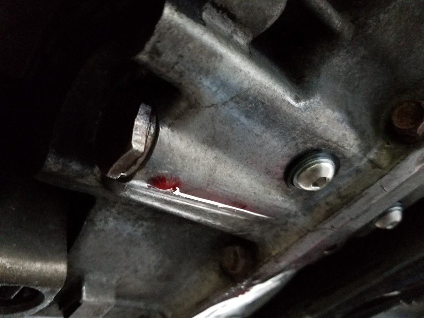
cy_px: 159
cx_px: 212
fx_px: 318
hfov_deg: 67.3
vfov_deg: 53.1
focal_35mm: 26
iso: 500
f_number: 1.7
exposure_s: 1/10
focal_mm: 4.2
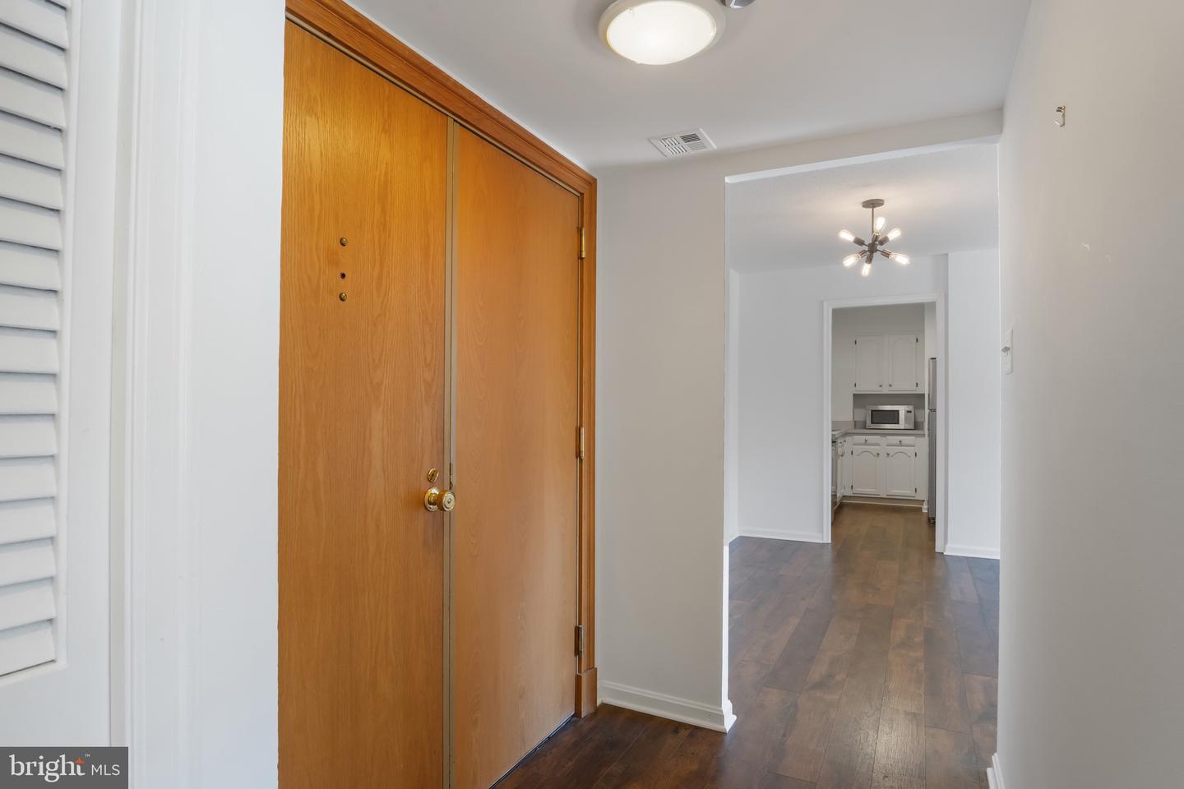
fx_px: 592
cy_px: 394
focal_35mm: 18
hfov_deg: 90.0
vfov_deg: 67.4
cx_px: 592
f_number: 9
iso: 200
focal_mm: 12
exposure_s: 1/5
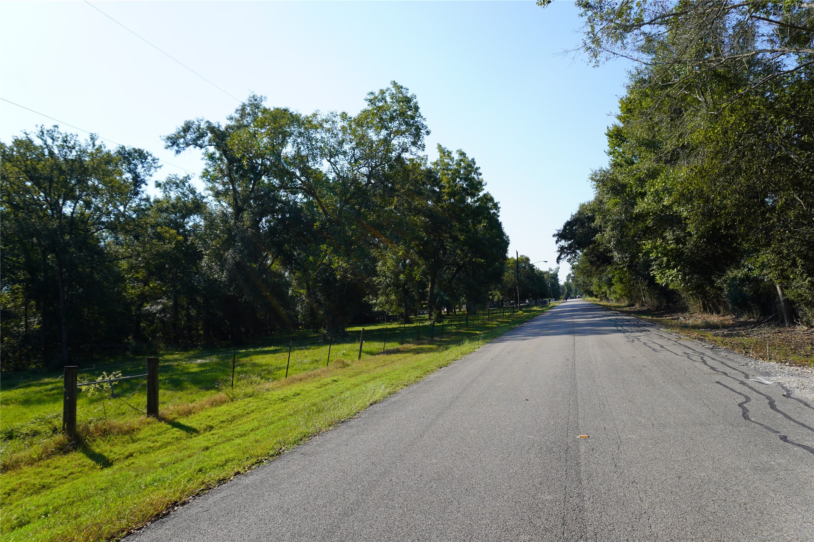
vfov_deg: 53.1
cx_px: 407
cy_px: 271
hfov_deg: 73.7
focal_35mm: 24
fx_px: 543
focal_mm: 16
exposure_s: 1/500
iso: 100
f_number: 5
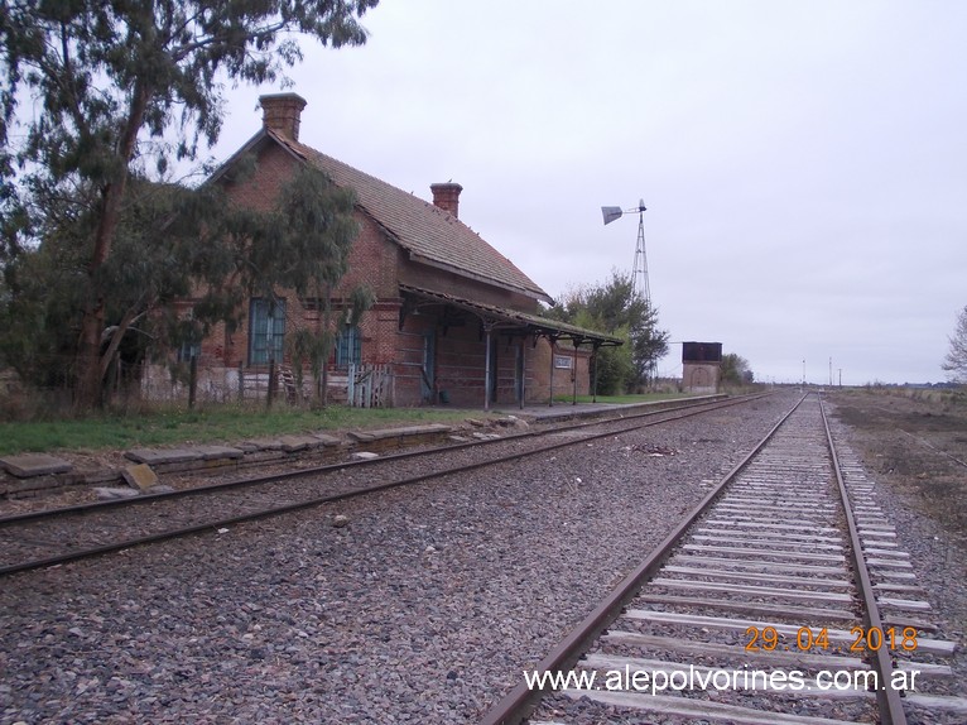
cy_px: 362
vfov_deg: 37.7
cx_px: 484
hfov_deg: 49.0
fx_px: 1061
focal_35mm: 38
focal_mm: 5.3
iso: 80
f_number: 6.2
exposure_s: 1/160
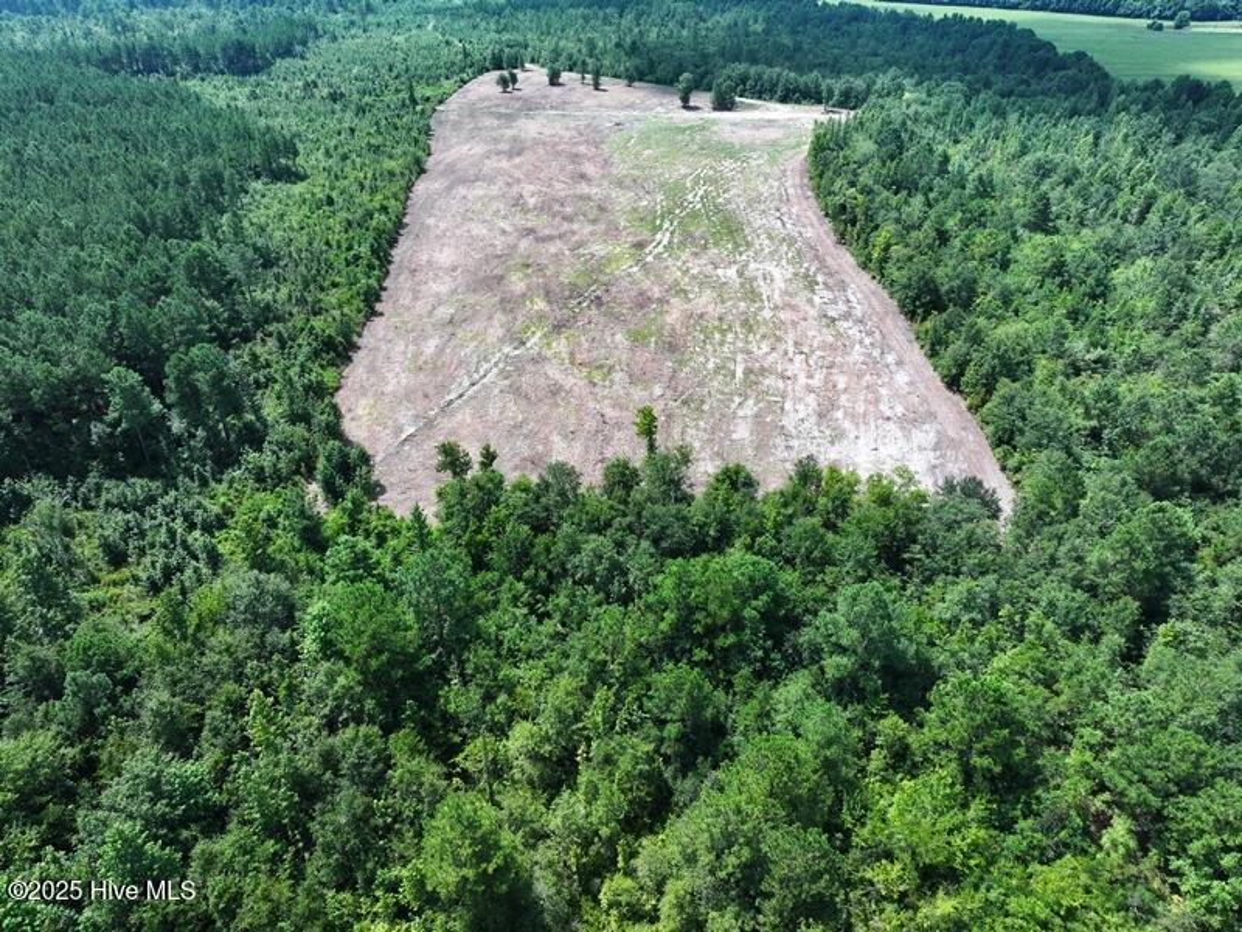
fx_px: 861
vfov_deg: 56.8
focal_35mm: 24
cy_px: 466
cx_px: 621
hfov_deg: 71.6
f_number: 3.5
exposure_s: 1/1000
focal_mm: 12.29
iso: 100
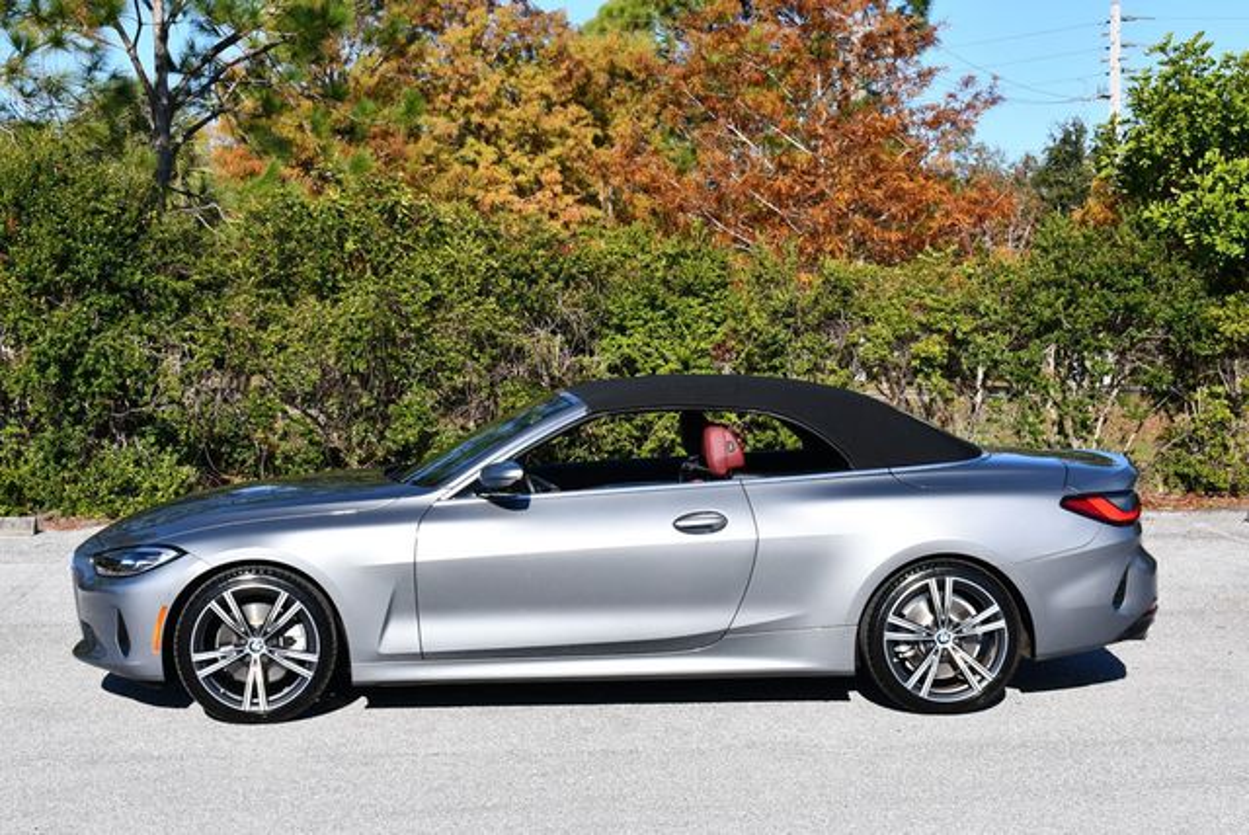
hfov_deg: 29.6
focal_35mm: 68
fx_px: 2361
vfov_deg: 20.1
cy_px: 418
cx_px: 624
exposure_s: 1/320
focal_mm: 34
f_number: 9
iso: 100
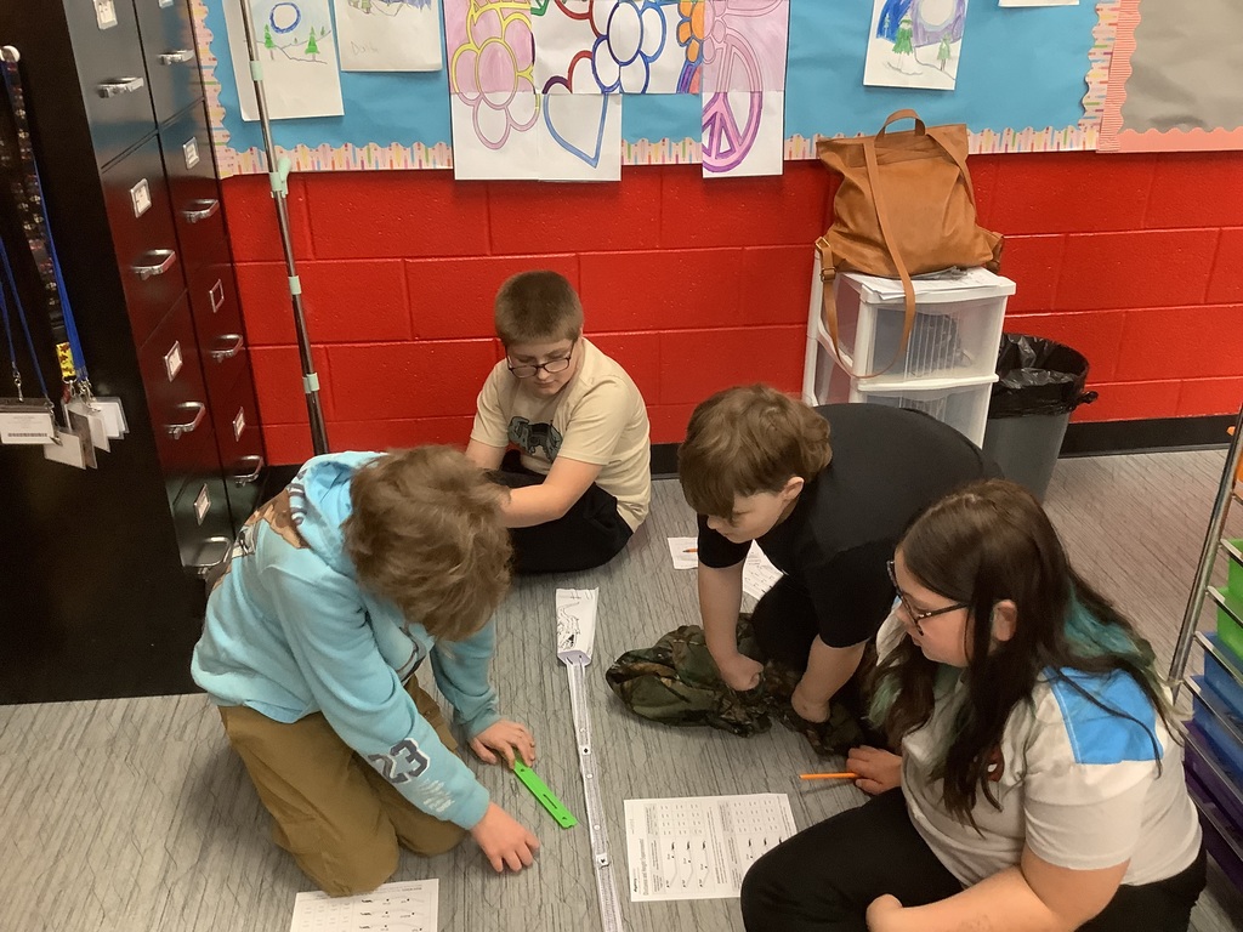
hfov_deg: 58.4
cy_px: 466
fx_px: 1113
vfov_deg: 45.4
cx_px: 622
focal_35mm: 31
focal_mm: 3.3
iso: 320
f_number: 2.4
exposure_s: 1/60
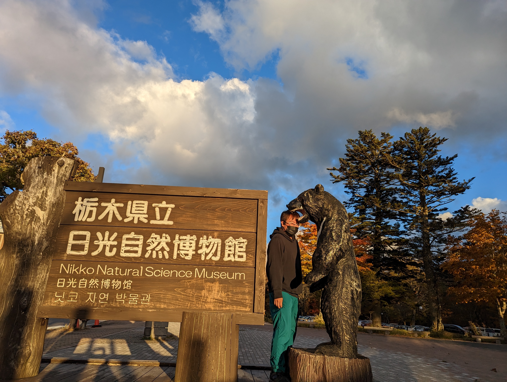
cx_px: 254
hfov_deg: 71.5
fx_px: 352
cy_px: 191
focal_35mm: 24
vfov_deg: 56.9
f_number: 1.85
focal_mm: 6.81
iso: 40
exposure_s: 1/1887
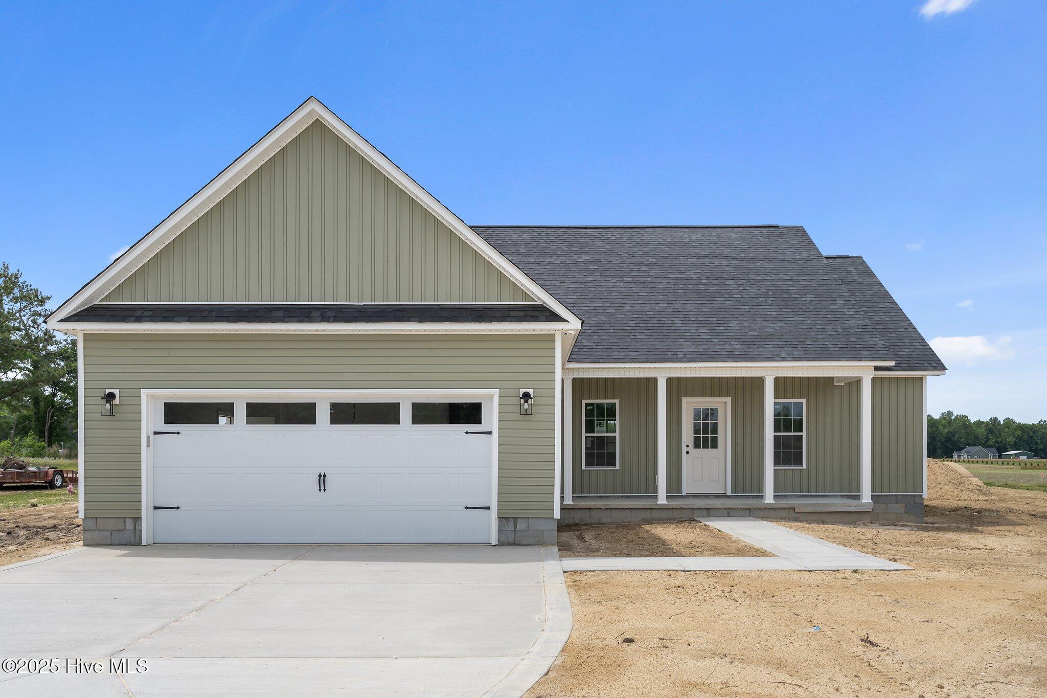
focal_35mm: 30
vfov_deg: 43.6
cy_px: 349
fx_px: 872
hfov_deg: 61.9
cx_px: 524
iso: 64
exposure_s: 1/320
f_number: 7.1
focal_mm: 30
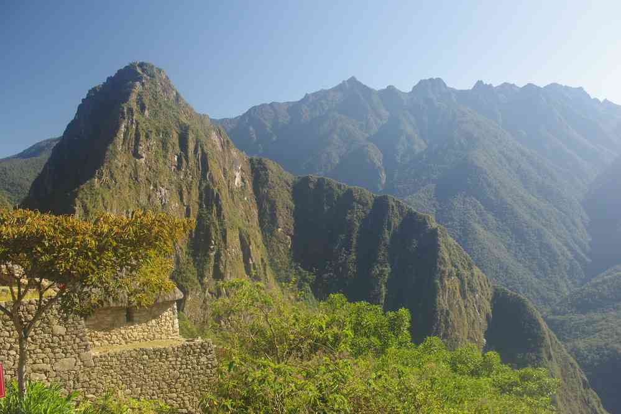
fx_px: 621
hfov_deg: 53.1
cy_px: 207
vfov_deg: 36.9
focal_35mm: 36
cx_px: 310
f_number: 10
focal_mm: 24
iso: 200
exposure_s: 1/50
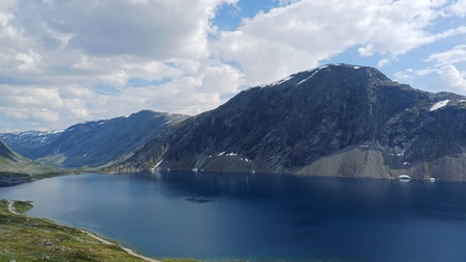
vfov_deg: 41.5
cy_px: 118
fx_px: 346
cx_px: 232
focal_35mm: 28
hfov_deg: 67.9
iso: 50
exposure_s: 1/1658
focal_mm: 4.65
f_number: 1.8
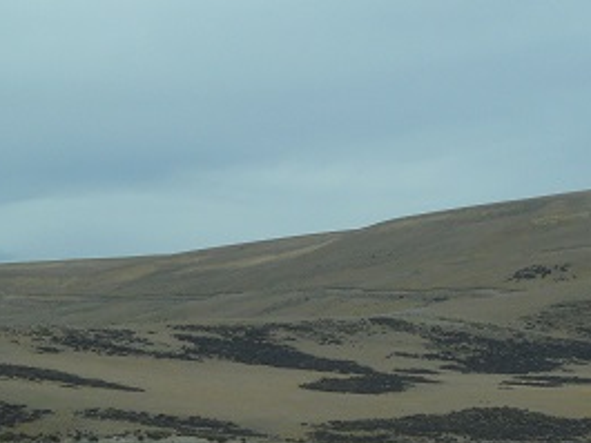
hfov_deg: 13.0
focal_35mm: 152
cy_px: 303
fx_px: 2596
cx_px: 350
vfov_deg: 9.8
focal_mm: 11.2
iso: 80
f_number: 5.6
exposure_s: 1/250
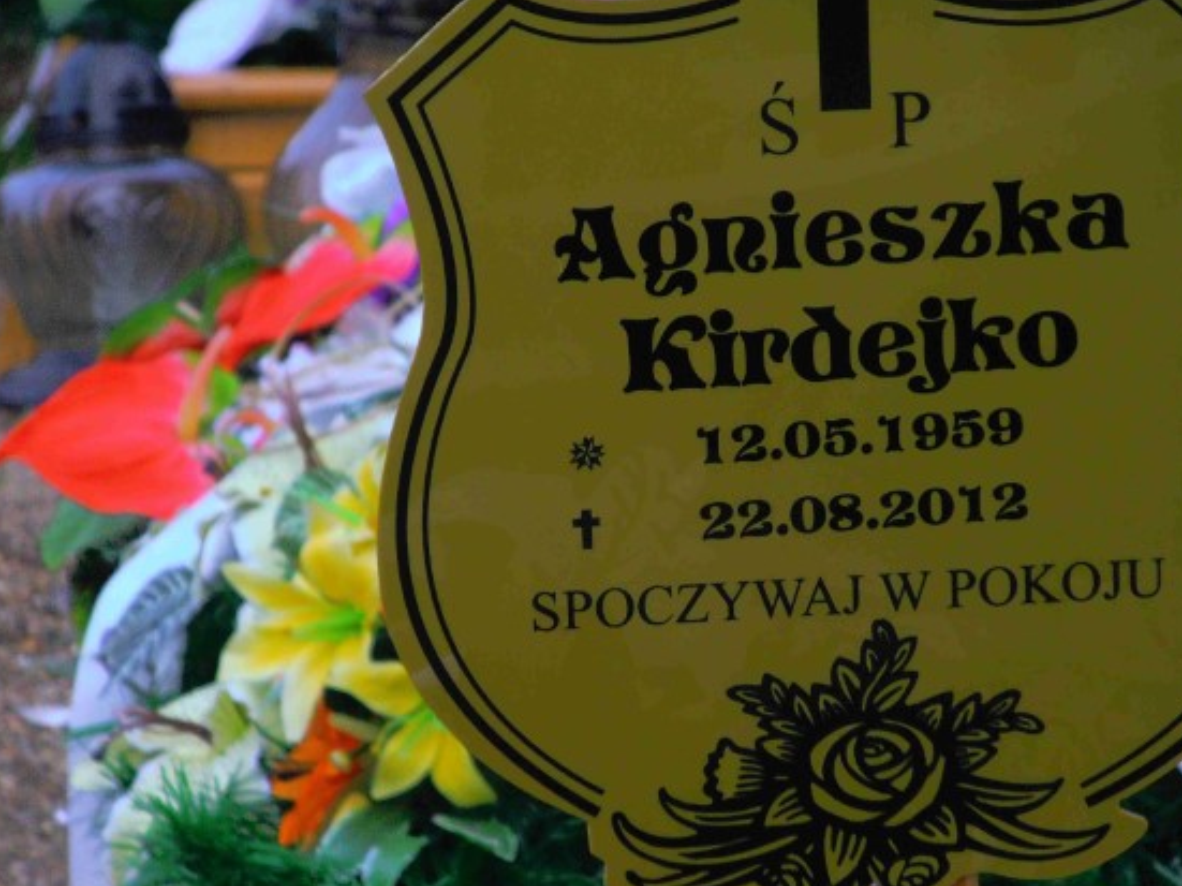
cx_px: 626
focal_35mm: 279
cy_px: 474
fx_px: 9525
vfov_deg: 5.3
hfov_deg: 7.1
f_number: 5.7
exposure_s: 1/200
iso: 125
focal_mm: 42.54
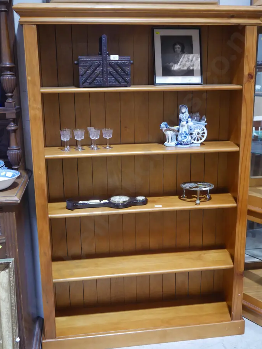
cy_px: 179
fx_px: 433
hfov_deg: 33.6
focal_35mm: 43
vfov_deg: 43.8
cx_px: 134
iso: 800
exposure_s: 1/60
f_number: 4.1
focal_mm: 19
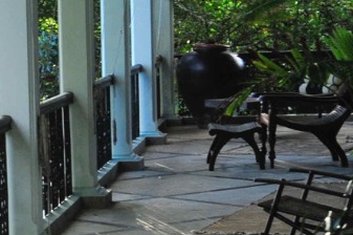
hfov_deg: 12.0
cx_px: -111
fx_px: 1630
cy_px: 230
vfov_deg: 8.2
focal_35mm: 166
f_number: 4
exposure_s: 1/160
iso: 400
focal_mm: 23
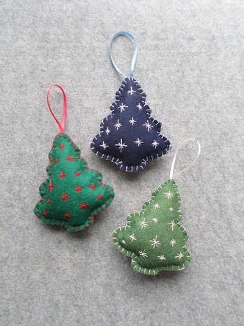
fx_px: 235
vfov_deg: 69.4
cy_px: 163
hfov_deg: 54.9
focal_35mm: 25
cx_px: 122
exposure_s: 1/45
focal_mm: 4.5
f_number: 2.5
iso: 80
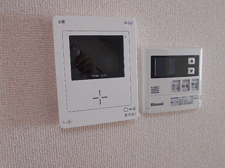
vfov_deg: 48.2
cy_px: 77
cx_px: 125
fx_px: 188
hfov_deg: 61.5
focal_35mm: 29
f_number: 3.2
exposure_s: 1/30
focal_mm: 4.6
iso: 110
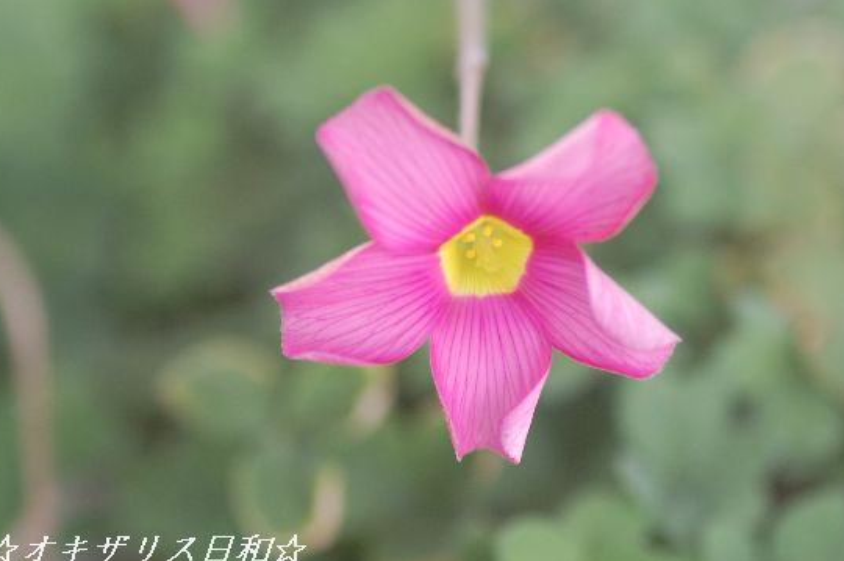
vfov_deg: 8.6
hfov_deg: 12.8
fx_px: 3748
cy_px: 277
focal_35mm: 160
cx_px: 477
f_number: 5
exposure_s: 1/125
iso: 400
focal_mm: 90
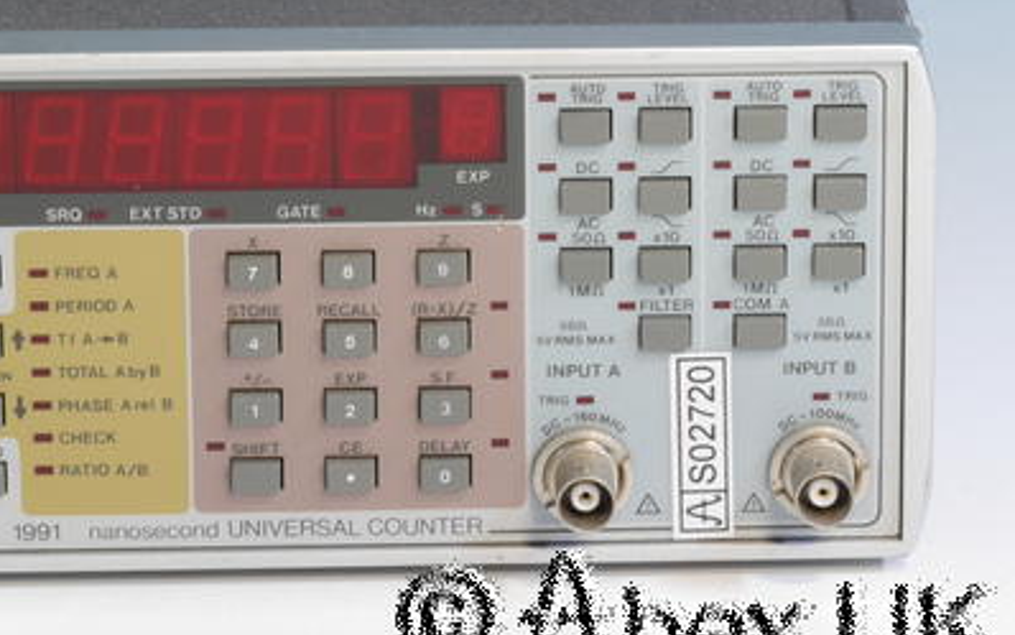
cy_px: 311
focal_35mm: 277
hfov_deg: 7.6
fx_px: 7665
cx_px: 508
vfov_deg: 4.7
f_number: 14
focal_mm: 130
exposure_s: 1/1.3
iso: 400
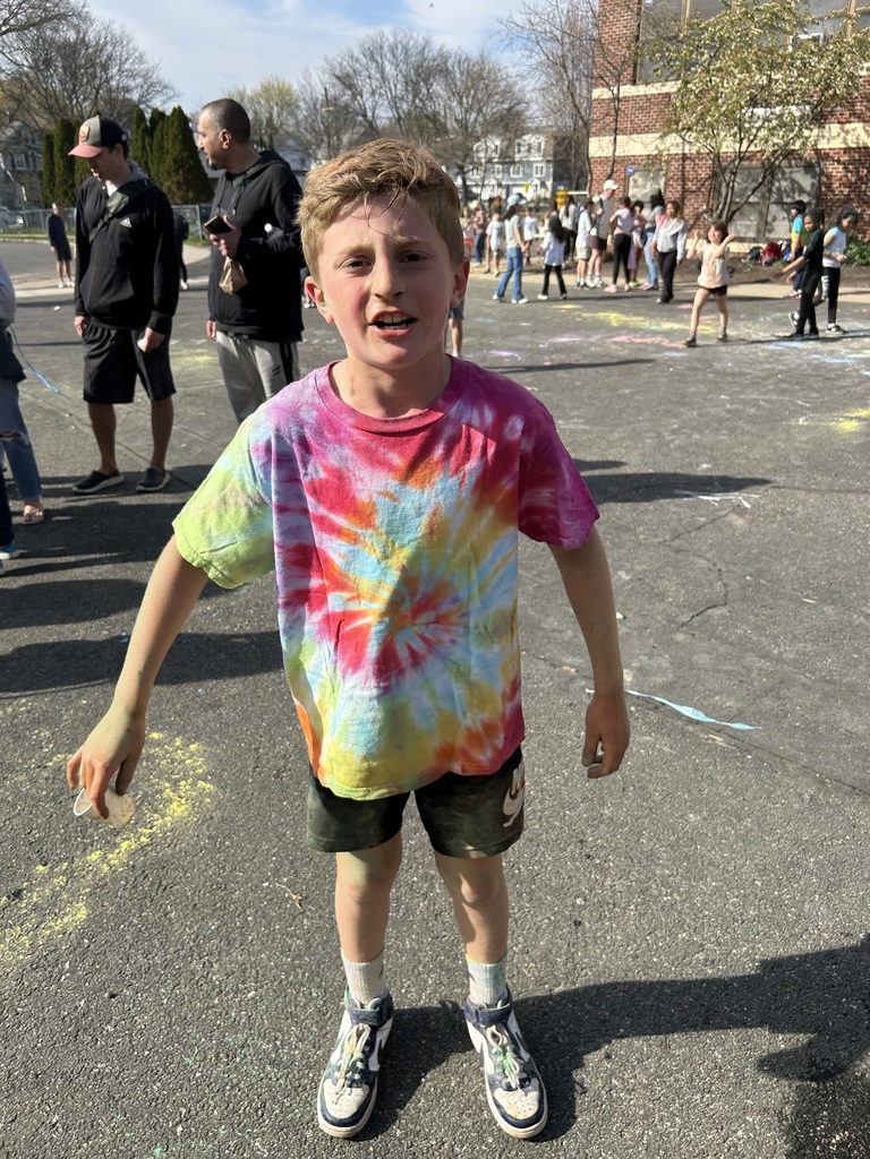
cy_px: 580
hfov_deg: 53.1
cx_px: 435
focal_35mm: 26
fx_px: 871
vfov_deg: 67.3
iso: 50
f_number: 1.5
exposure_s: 1/2513
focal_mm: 5.7
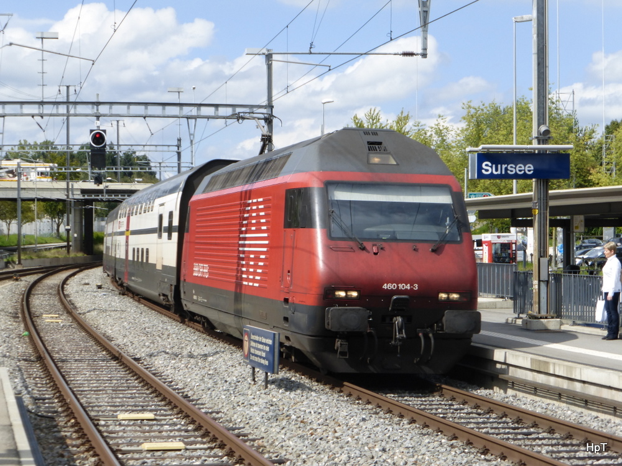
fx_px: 1527
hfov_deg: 23.0
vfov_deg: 17.4
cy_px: 233
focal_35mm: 85
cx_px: 311
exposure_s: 1/640
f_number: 5.1
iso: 100
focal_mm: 14.2
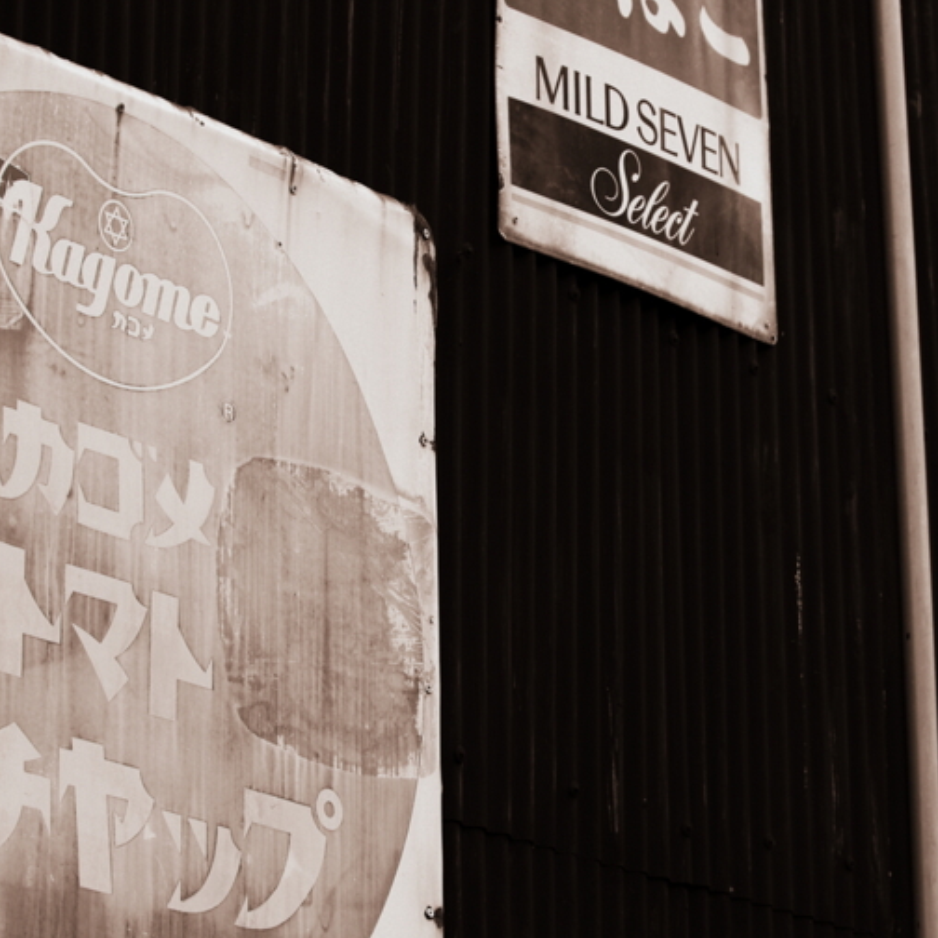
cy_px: 516
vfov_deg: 9.7
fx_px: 5549
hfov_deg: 9.7
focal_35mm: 181
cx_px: 638
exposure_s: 1/400
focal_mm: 70
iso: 100
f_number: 4
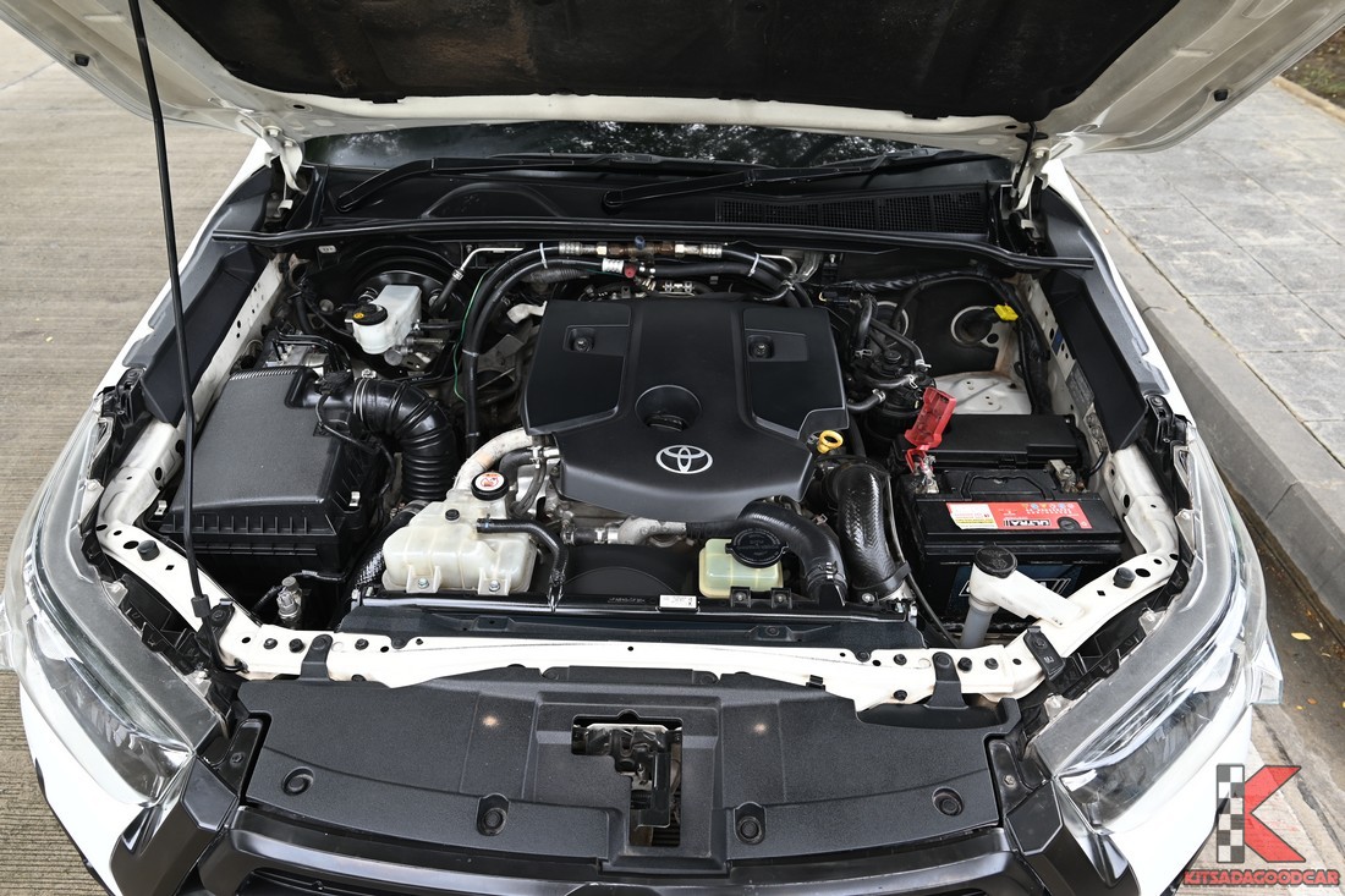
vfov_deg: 53.1
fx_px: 896
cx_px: 672
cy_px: 448
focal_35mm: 24
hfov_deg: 73.8
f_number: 7.1
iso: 160
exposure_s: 1/40
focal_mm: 24
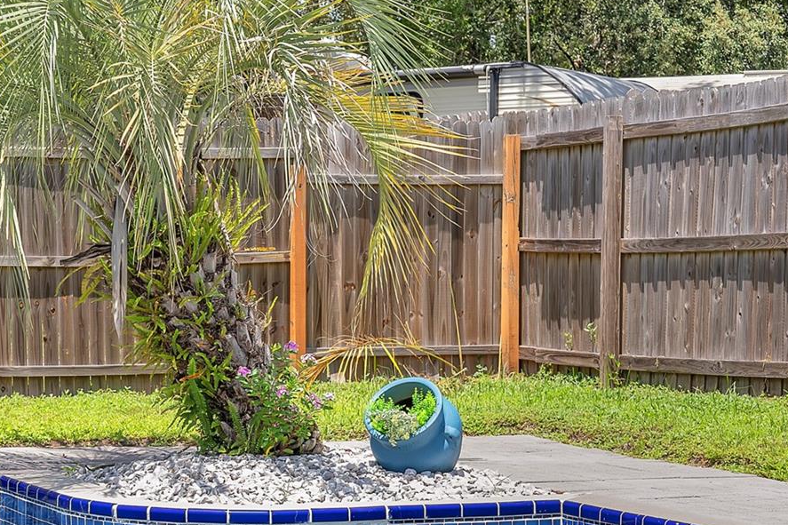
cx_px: 161
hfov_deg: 20.0
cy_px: 250
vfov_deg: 13.5
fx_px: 2210
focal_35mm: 101
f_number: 7.1
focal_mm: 56
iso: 50
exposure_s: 1/1.25
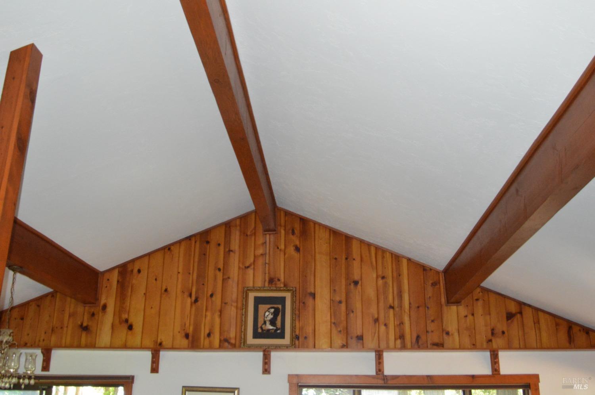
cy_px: 198
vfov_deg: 36.8
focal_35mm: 36
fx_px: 594
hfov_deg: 53.2
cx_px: 298
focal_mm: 24
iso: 2800
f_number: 3.5
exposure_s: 1/60
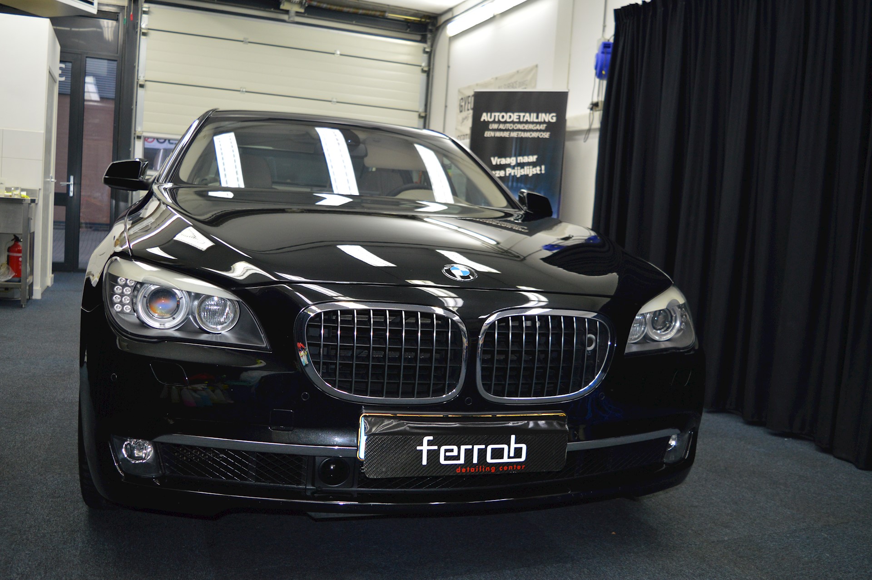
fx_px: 762
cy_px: 290
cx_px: 436
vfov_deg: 41.6
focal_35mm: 32
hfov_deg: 59.5
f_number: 3.8
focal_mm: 21
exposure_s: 1/60
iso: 560
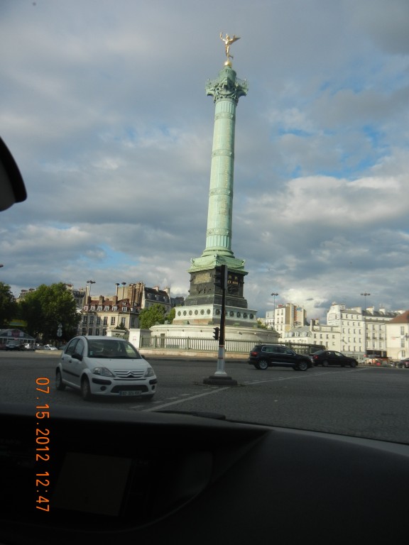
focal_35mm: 30
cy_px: 272
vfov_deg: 60.0
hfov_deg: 46.8
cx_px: 204
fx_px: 473
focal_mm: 5.4
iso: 160
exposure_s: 1/310
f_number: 7
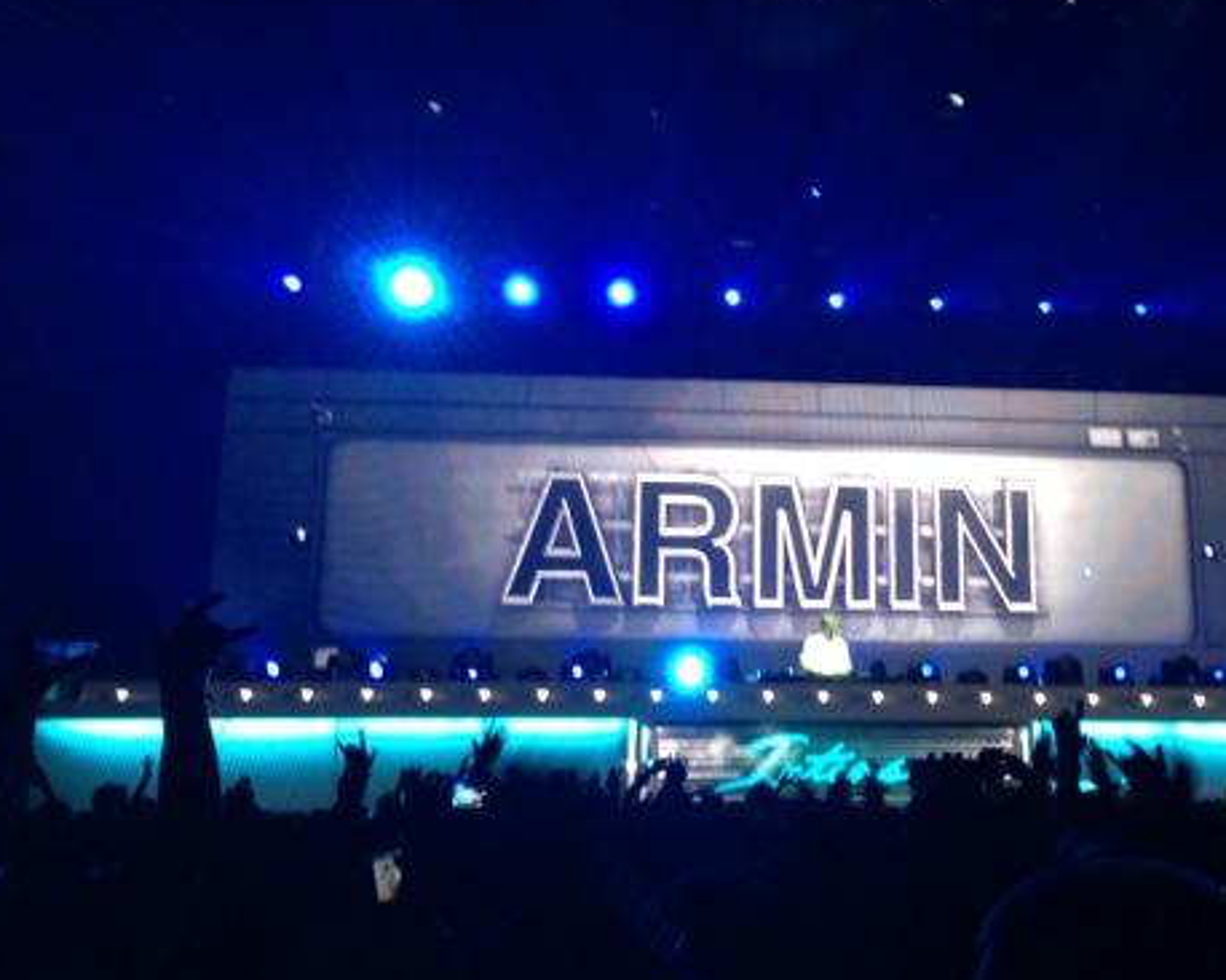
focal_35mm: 45
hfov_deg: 40.8
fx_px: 1632
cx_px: 779
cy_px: 434
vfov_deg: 33.4
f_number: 2.4
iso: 125
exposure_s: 1/20
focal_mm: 4.12
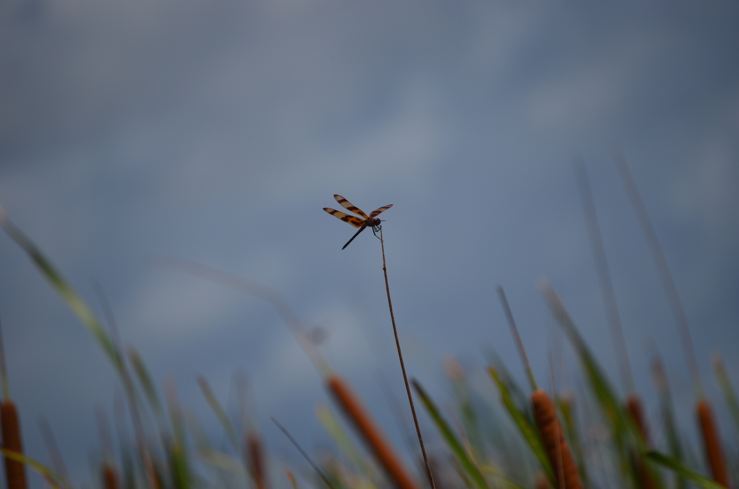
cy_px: 244
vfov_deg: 4.6
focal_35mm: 300
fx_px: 6146
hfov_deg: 6.9
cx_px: 370
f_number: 6.3
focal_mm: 200
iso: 200
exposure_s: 1/2500
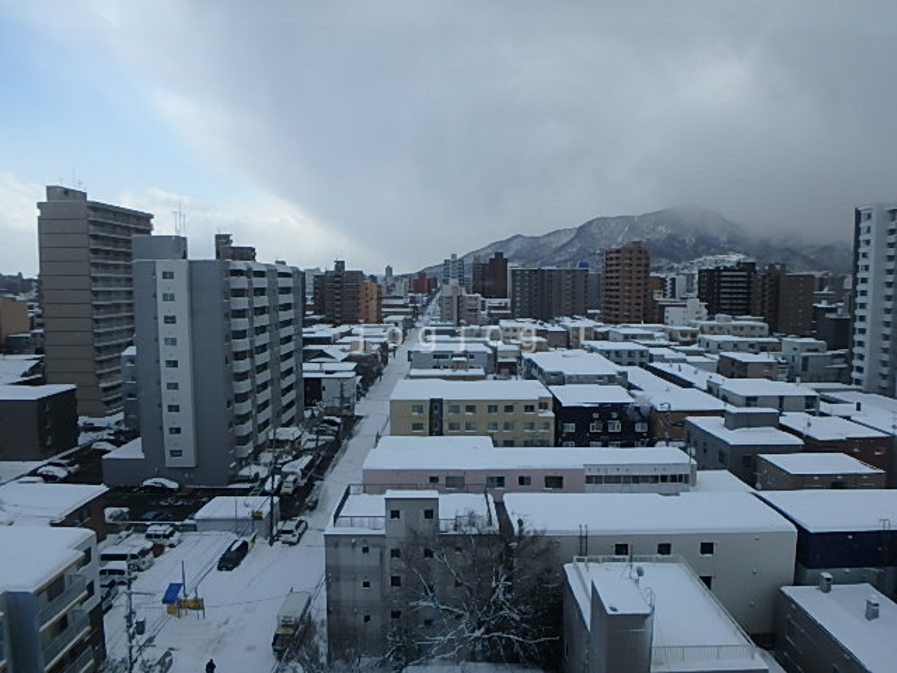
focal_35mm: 21
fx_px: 544
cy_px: 336
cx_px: 448
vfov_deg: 63.4
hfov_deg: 79.0
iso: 125
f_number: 3.5
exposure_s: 1/1250
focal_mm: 3.7
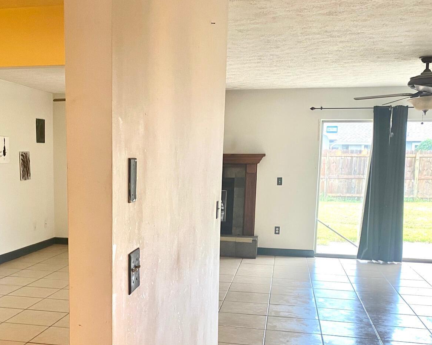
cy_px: 250
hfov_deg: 41.1
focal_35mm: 44
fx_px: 562
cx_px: 124
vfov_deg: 33.6
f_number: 1.8
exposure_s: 1/60
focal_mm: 4.25
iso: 80
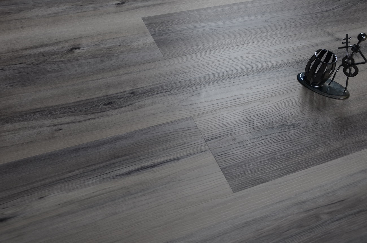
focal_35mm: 36
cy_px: 122
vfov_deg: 36.7
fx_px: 366
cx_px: 184
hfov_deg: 53.2
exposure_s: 1/125
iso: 100
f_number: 7.1
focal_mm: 24
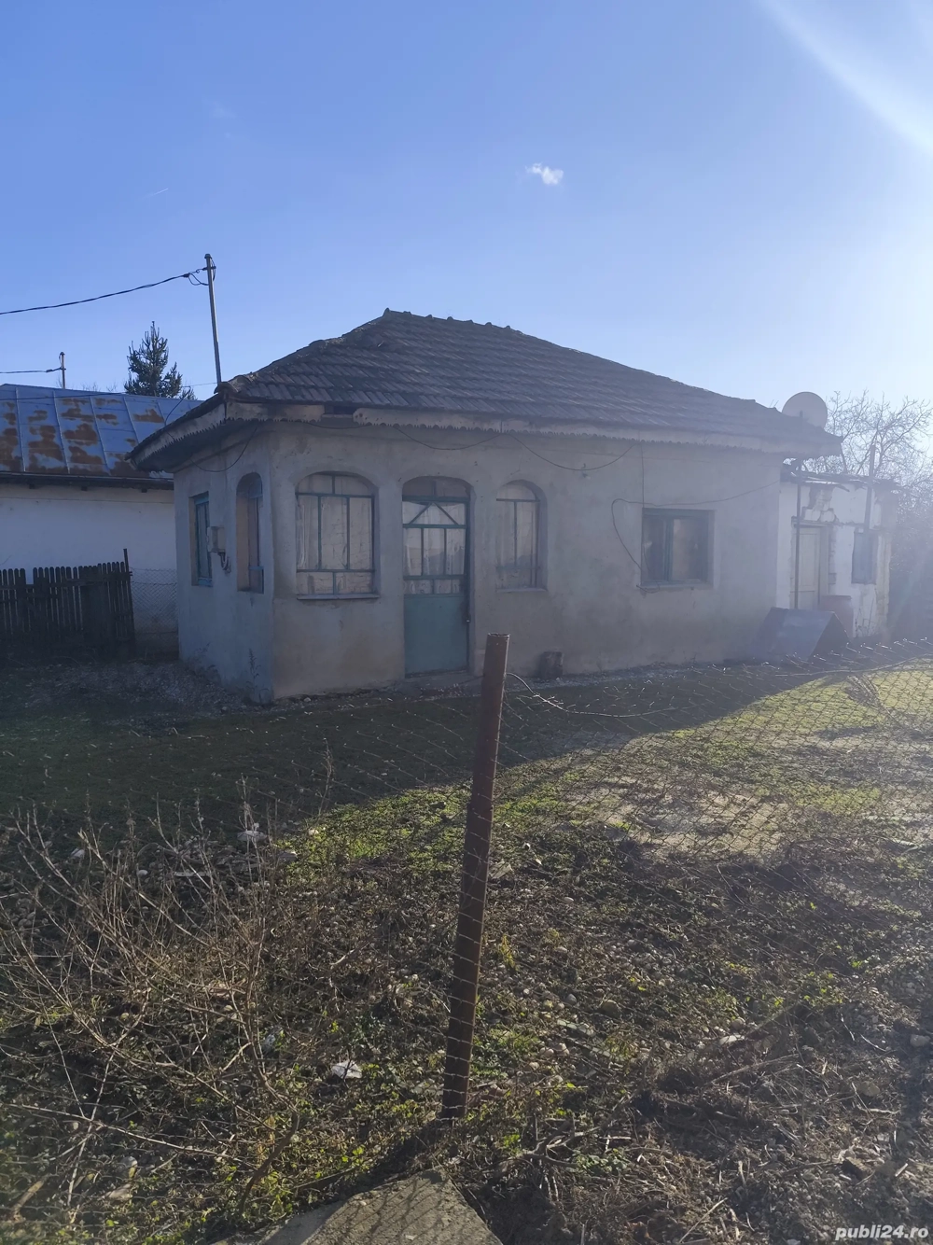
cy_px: 622
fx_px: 827
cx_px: 466
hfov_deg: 58.9
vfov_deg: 73.9
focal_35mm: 23
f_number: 1.65
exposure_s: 1/1774
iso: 50
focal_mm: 6.19
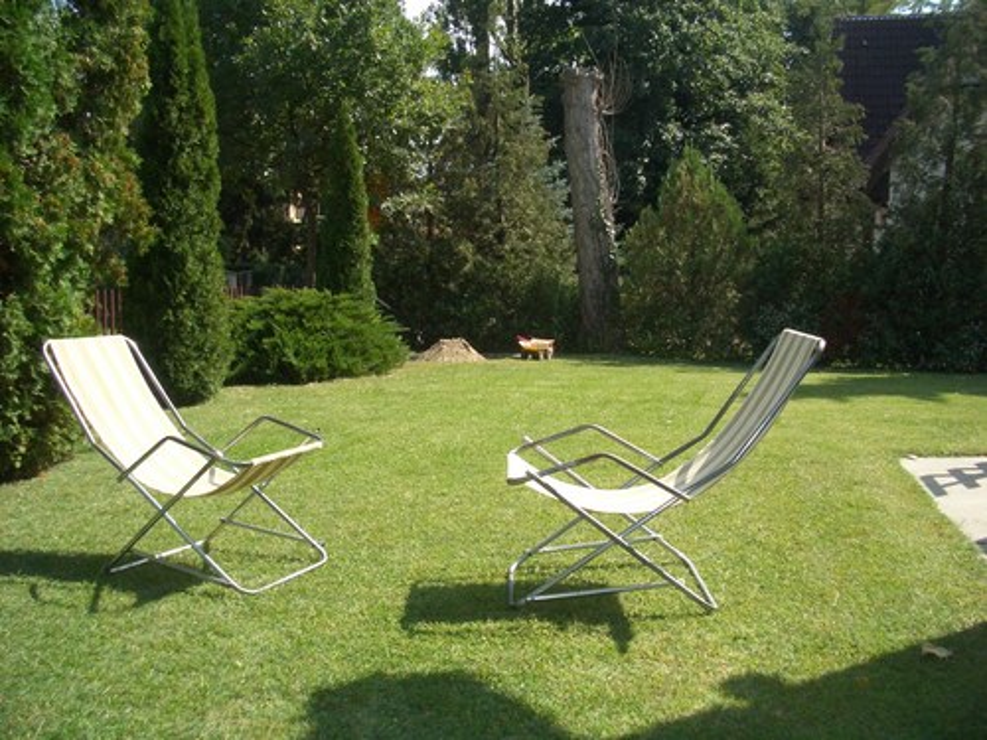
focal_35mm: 35
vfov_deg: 40.7
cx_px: 494
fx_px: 998
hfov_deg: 52.6
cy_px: 370
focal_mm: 5.8
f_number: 4.3
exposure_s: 1/640
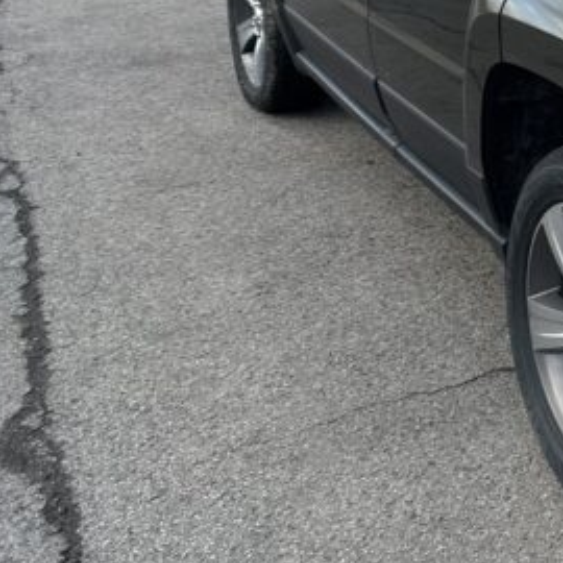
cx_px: 878
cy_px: -50
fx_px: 1601
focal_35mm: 87
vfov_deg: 19.2
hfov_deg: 17.6
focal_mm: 5.7
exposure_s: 1/1934
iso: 50
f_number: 1.5
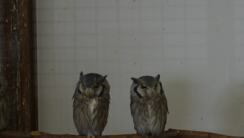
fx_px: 874
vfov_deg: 9.0
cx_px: 175
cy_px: 93
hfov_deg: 15.8
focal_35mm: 135
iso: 800
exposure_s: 1/80
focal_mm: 42.5
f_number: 4.5
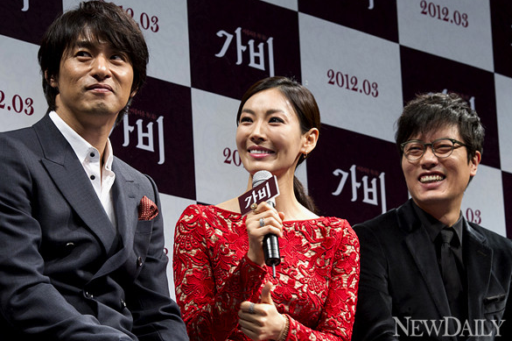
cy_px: 172
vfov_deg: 11.5
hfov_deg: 17.2
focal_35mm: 119
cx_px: 256
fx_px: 1691
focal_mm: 116
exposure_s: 1/250
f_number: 8
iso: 3200
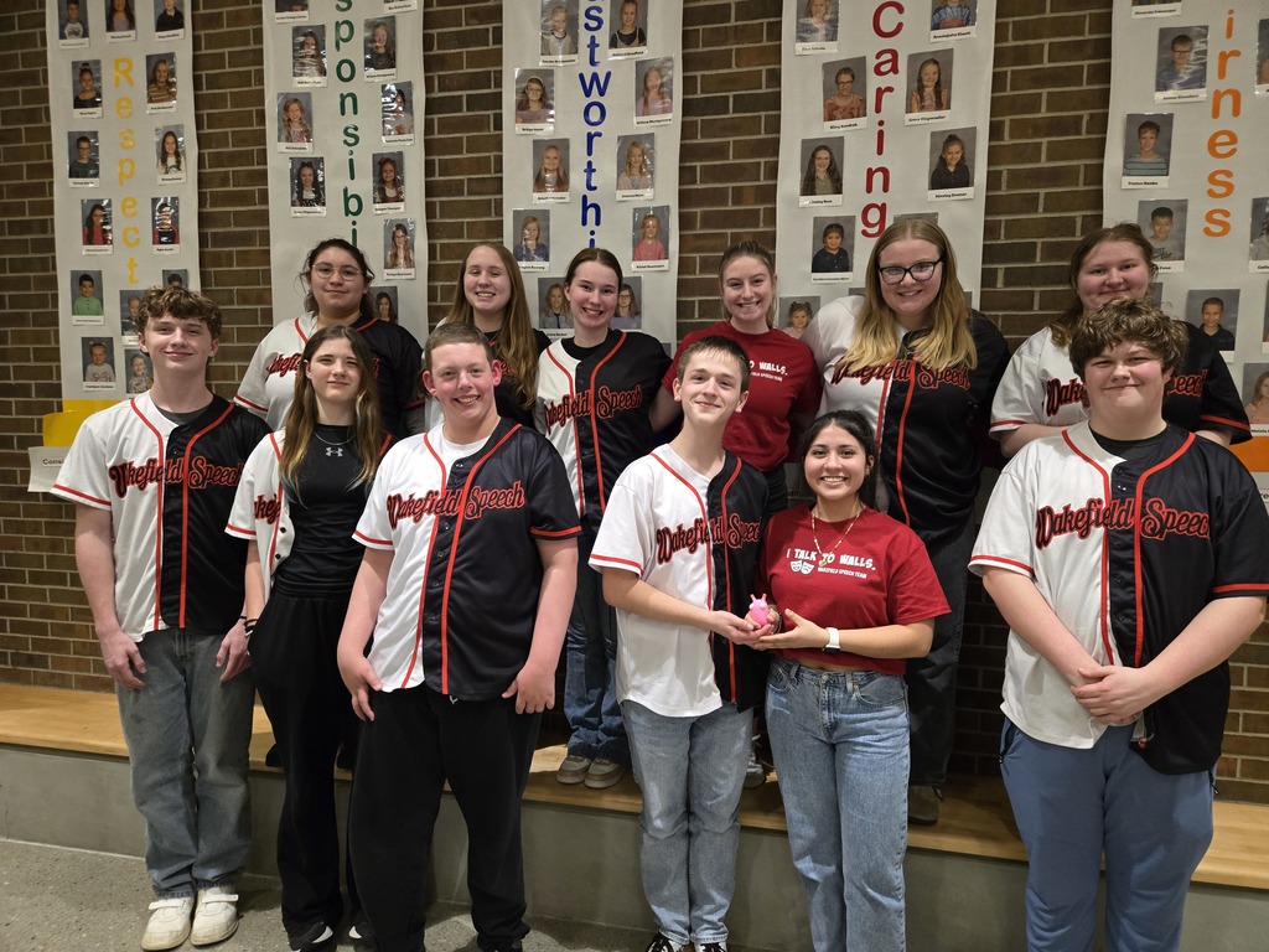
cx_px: 634
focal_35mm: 23
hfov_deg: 73.9
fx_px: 843
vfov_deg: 58.9
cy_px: 476
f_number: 1.8
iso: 640
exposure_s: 1/60
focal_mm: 5.4
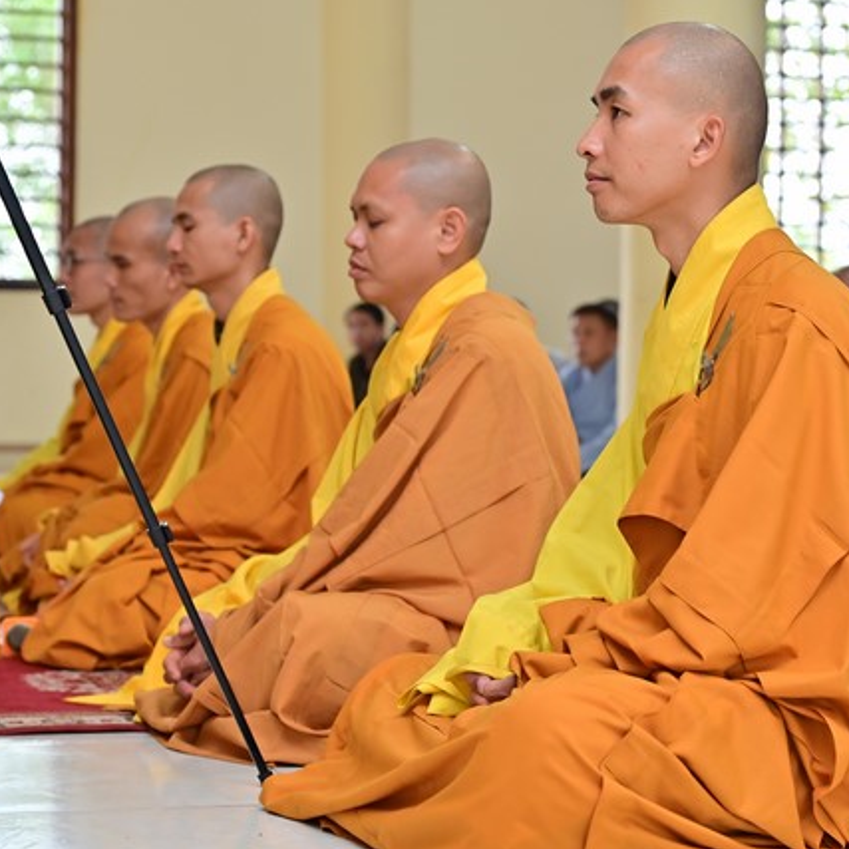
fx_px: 2941
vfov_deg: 16.4
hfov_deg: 16.4
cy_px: 422
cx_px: 559
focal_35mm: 106
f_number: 5.6
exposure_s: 1/160
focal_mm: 82
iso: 1250
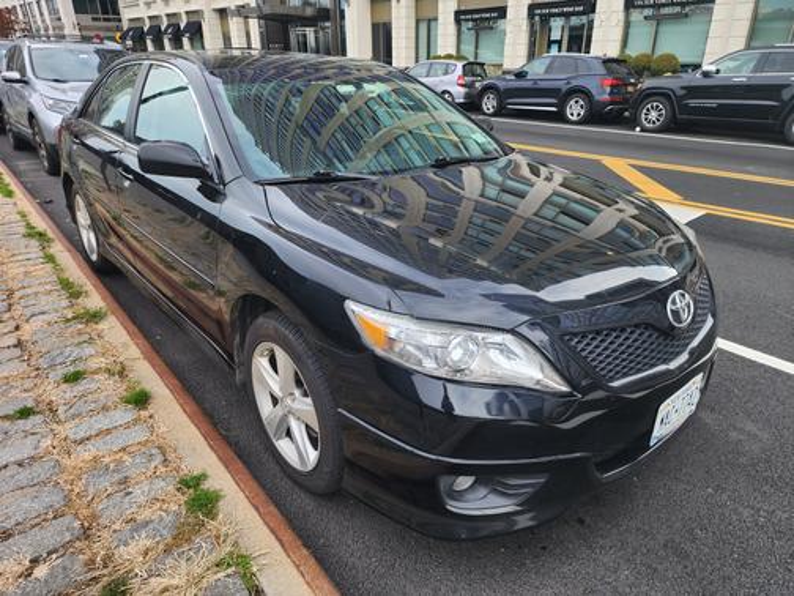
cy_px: 298
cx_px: 397
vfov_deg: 58.9
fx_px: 528
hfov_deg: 73.9
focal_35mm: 23
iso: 20
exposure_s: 1/180
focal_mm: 6.4
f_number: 1.8
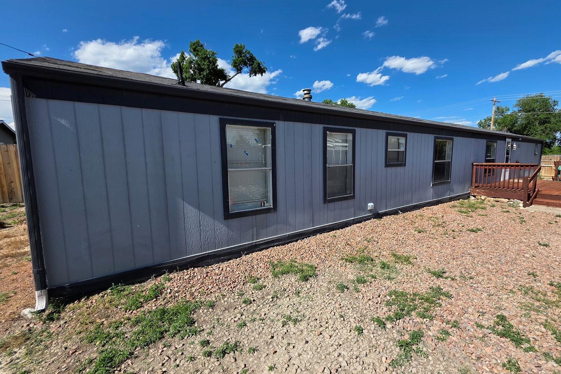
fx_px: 234
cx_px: 306
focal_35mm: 15
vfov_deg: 77.3
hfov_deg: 100.1
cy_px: 187
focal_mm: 2.2
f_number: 1.9
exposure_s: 1/2234
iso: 40
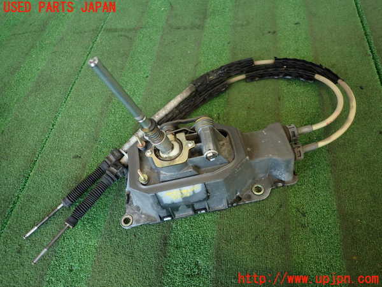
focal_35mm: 25
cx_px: 191
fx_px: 276
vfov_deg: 54.9
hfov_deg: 69.4
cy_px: 144
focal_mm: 4.5
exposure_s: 1/50
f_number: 2
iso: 200
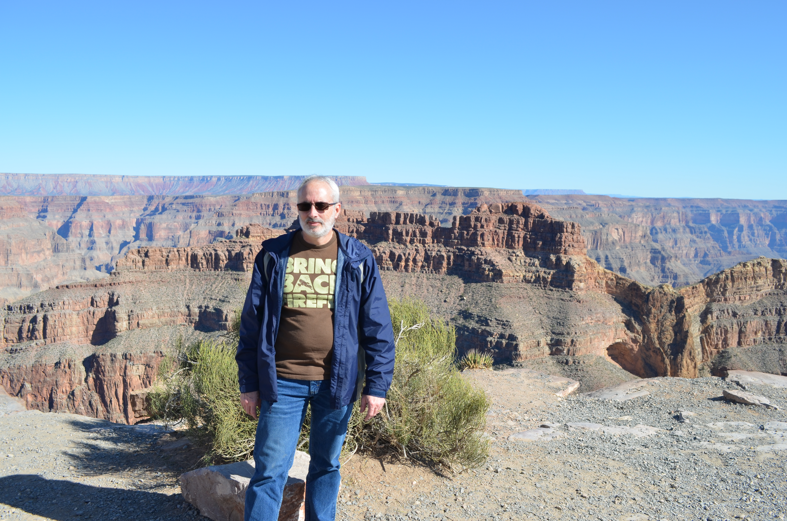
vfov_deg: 39.8
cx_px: 394
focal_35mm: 33
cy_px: 260
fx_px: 720
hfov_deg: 57.3
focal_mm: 22
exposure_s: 1/250
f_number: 8
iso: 100
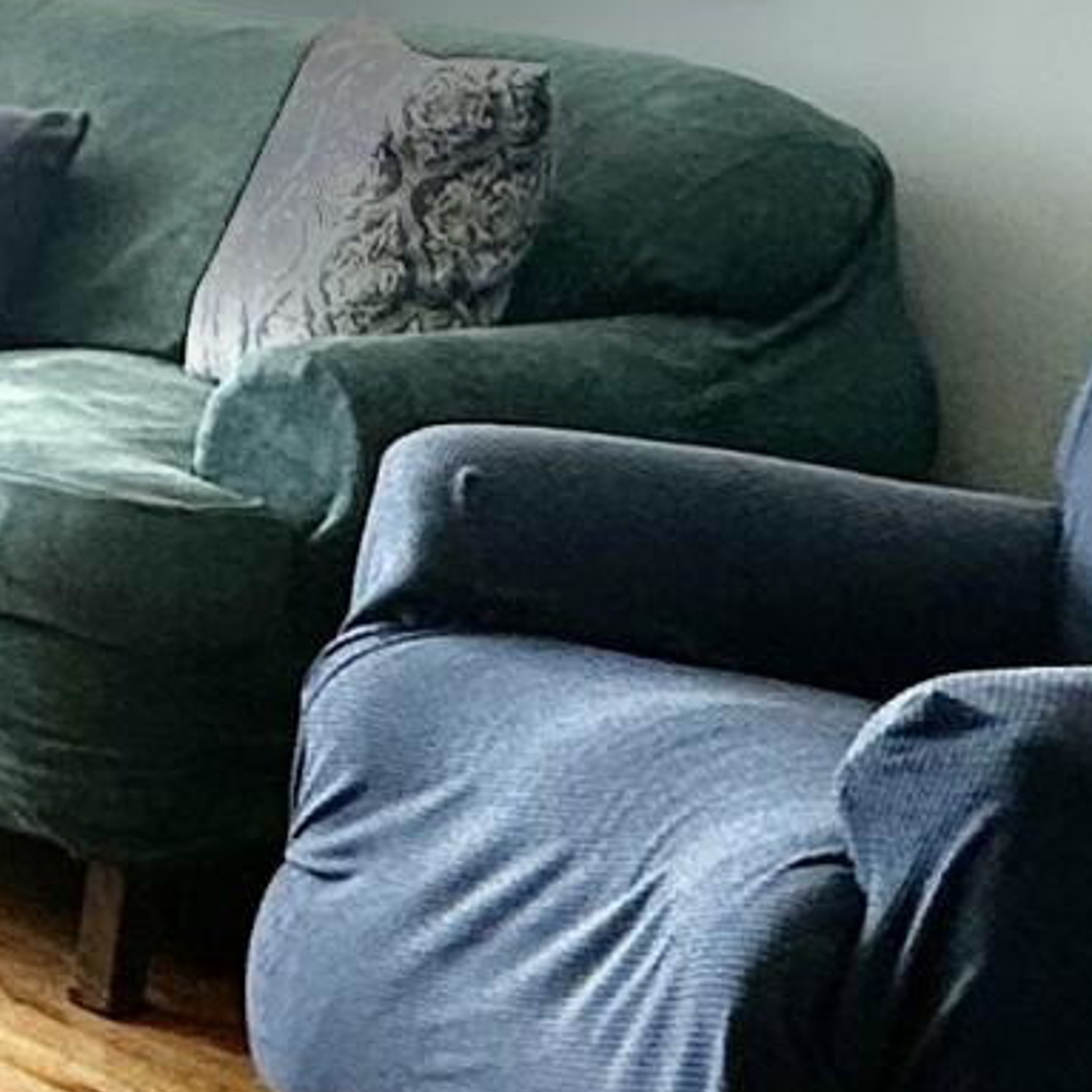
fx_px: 3462
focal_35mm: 97
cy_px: 77
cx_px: -841
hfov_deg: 15.5
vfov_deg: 17.6
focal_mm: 2.22
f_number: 2.2
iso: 40
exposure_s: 1/302
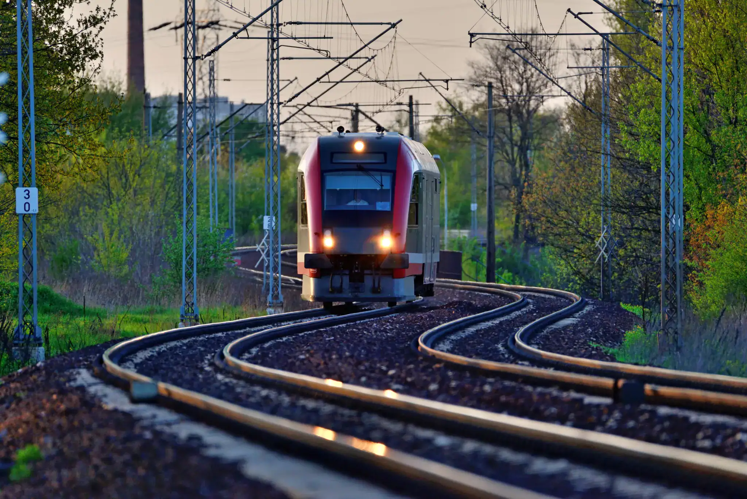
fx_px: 12454
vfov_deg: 2.3
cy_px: 250
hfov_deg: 3.4
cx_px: 374
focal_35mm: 600
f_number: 6.3
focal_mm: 600
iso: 500
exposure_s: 1/500
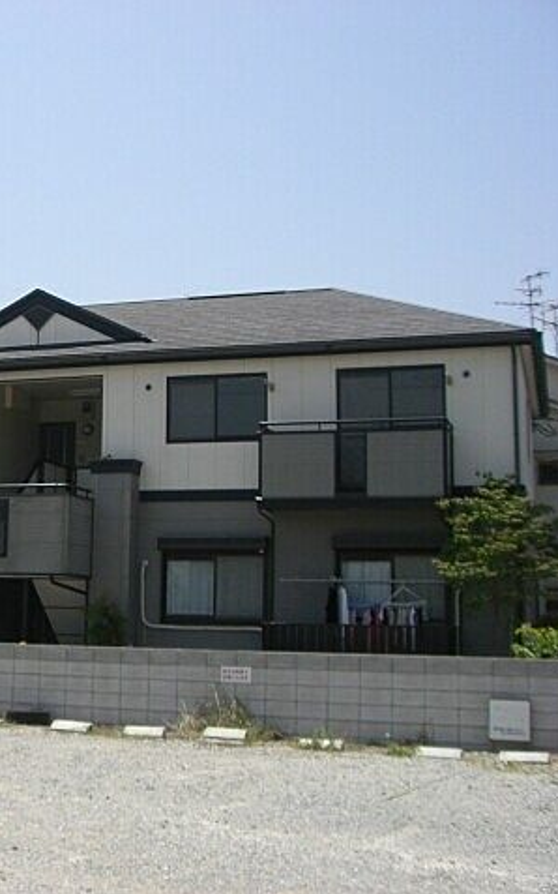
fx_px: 1314
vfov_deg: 37.5
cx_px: -32
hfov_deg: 22.8
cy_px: 448
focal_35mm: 54
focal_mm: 6.2
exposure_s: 1/500
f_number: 4.3
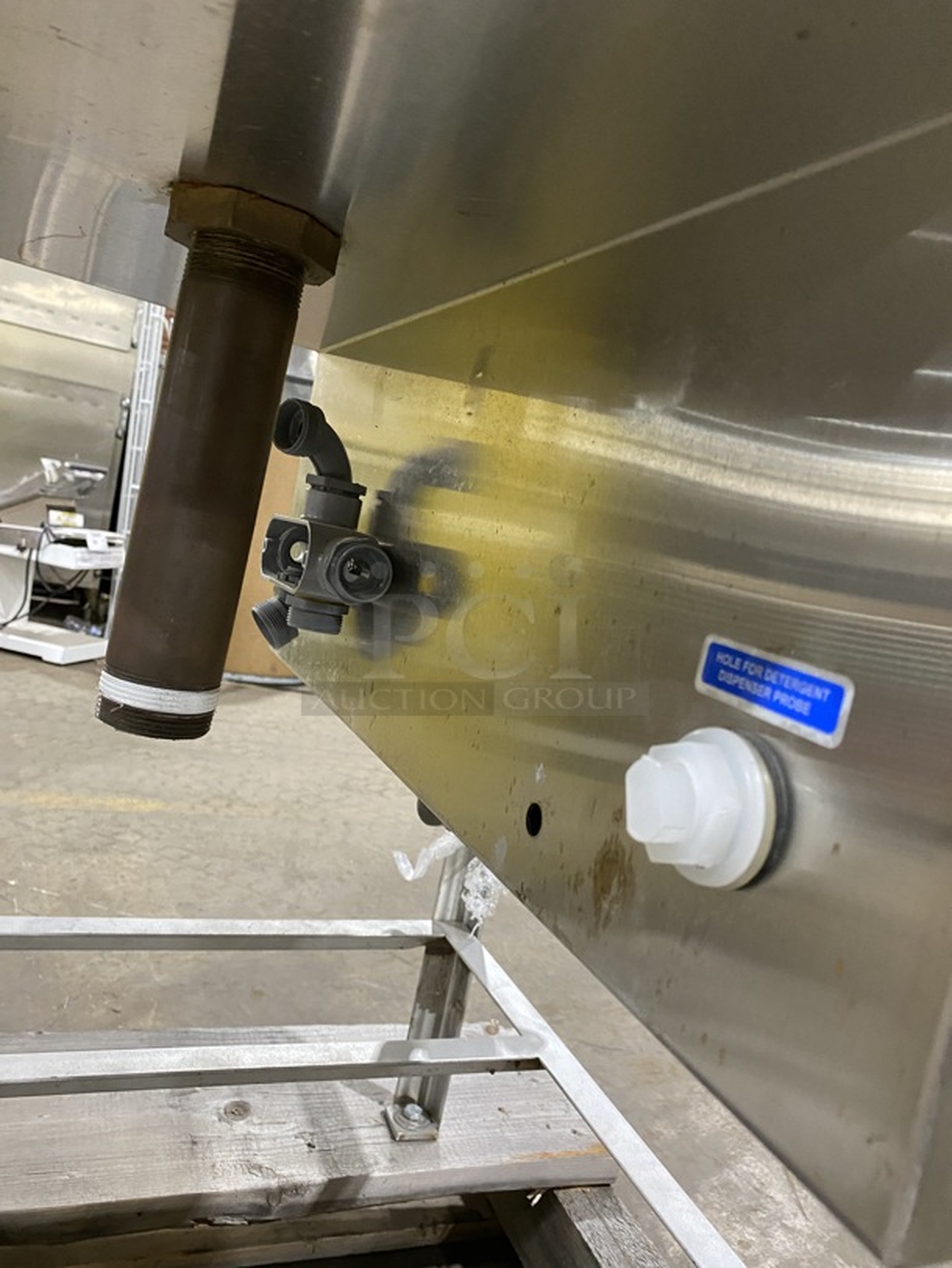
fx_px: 953
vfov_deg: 67.3
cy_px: 634
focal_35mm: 26
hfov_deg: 53.1
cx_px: 476
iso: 400
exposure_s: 1/60
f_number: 1.8
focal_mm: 4.25
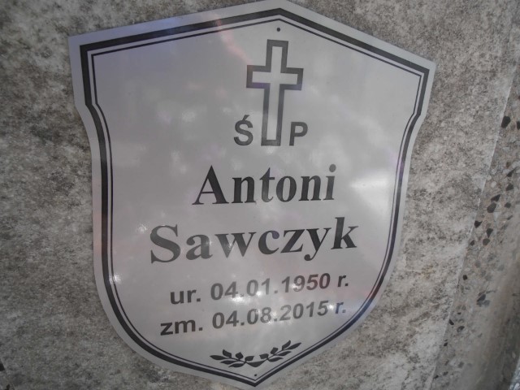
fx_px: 361
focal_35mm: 24
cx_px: 260
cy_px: 195
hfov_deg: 71.6
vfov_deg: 56.8
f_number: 3
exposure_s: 1/320
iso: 80
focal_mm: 4.2
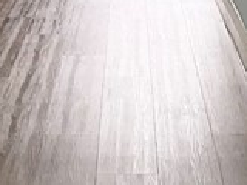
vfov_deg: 7.9
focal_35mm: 186
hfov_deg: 10.6
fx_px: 1327
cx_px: 145
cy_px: -79
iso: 80
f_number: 1.8
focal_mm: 3
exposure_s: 1/60
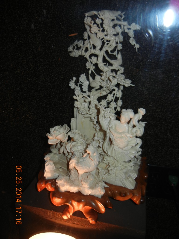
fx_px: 207
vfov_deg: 60.0
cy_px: 120
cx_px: 90
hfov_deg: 46.8
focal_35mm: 30
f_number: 3.5
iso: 200
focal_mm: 5.4
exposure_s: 1/30
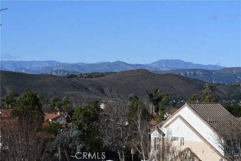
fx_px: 864
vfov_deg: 10.6
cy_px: 80
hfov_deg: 15.9
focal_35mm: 129
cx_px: 120
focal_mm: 86
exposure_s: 1/500
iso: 800
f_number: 22
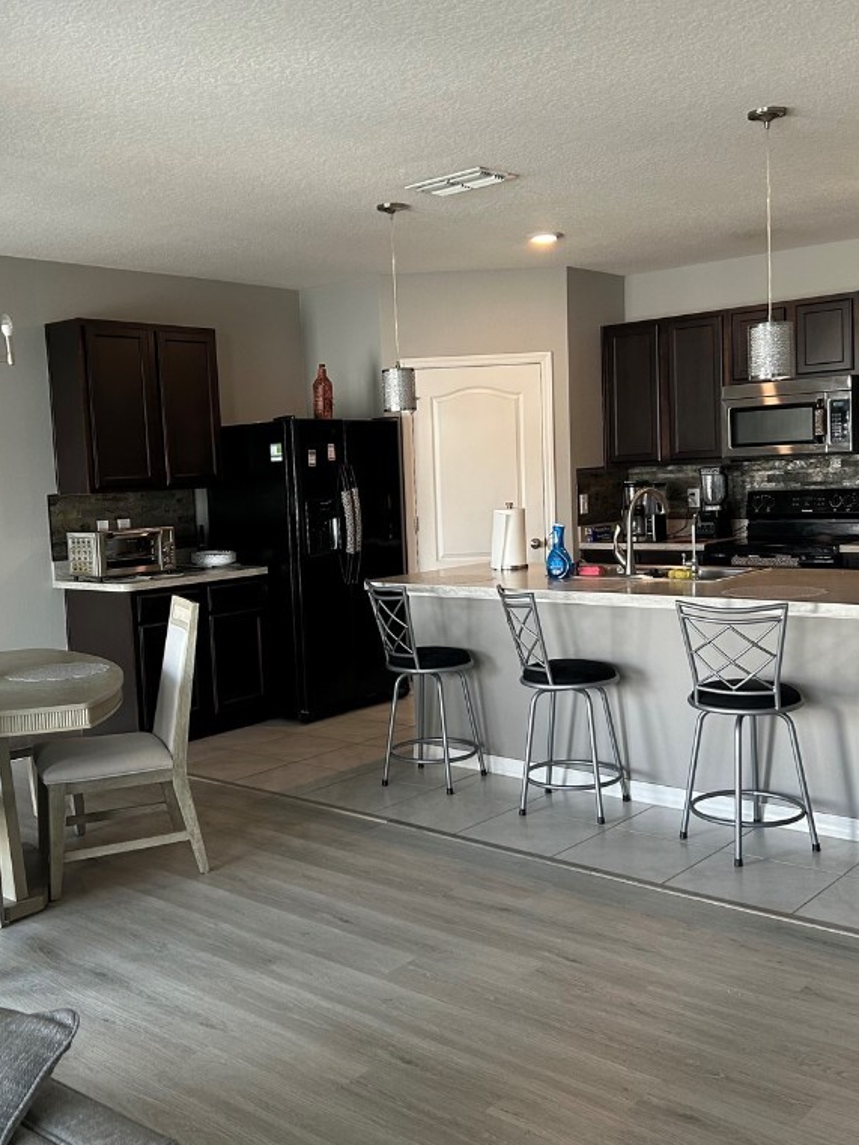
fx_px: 1158
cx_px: 378
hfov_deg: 40.6
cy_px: 575
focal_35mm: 35
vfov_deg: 52.6
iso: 125
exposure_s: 1/120
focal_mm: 5.7
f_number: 1.5
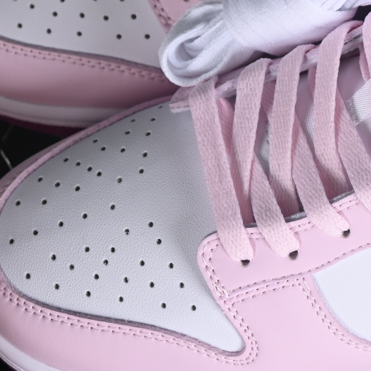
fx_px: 2571
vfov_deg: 8.2
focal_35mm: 212
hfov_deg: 8.2
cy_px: 59
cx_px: 400
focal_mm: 50
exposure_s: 1/80
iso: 160
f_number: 7.1
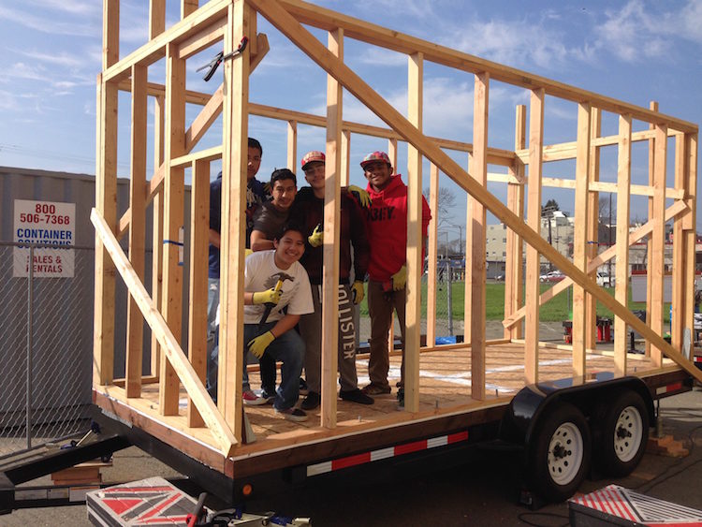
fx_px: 669
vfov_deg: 43.0
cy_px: 264
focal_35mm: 33
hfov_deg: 55.3
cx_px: 351
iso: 50
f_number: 2.4
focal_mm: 4.12
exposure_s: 1/1595
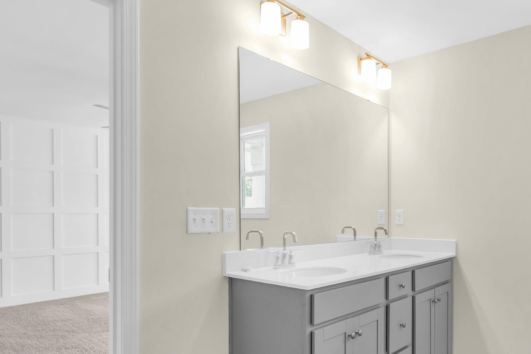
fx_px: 369
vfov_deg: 50.7
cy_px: 223
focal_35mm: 25
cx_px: 354
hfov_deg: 69.5
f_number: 7.1
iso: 320
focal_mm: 16
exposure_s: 1/50
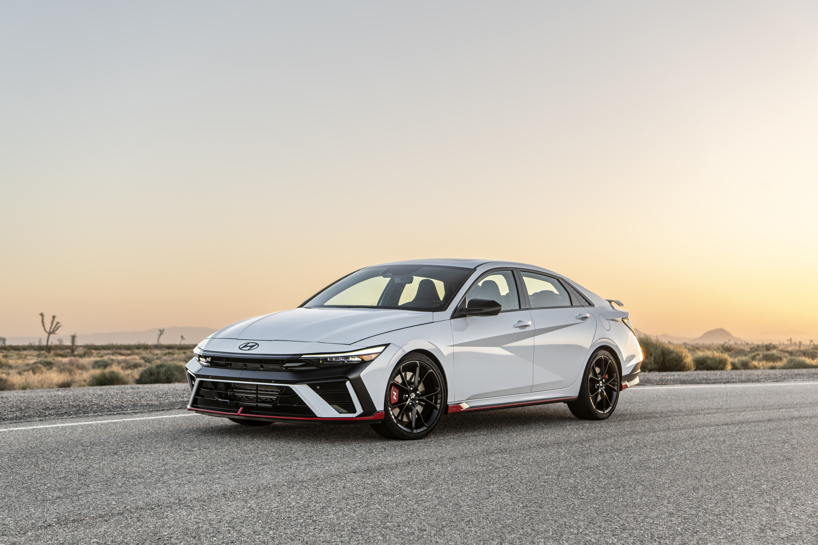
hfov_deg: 38.2
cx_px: 409
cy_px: 272
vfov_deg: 26.0
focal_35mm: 52
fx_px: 1181
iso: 64
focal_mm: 52
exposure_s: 1/40
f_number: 5
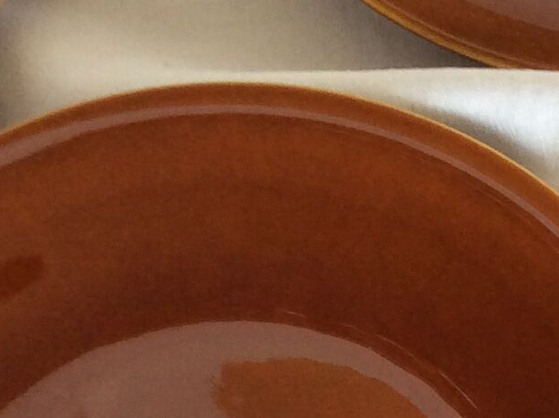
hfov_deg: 14.0
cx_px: 770
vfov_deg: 10.3
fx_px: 2160
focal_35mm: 134
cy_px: 798
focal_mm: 3.3
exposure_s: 1/25
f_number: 2.4
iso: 64
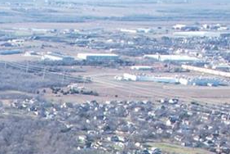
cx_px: -282
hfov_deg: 11.2
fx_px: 1022
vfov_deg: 7.1
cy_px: 549
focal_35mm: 160
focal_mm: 8.38
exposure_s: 1/640
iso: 100
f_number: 2.8
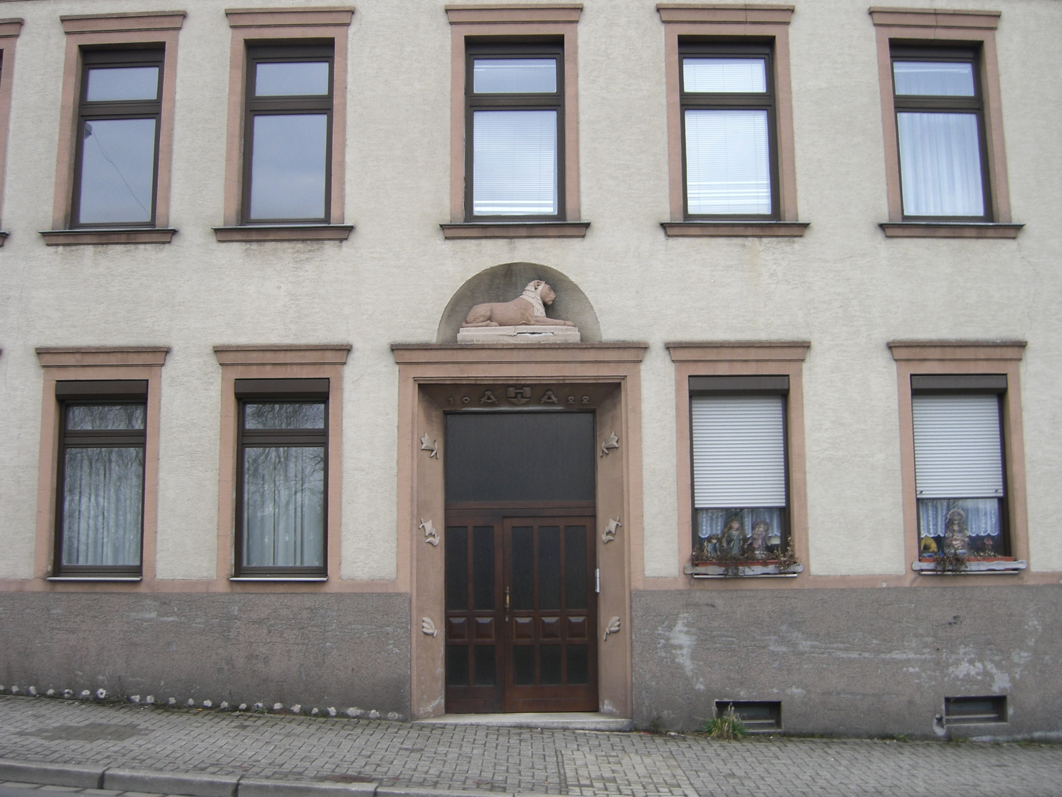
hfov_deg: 49.0
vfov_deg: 37.7
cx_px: 531
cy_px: 398
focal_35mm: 38
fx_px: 1166
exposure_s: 1/80
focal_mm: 7.9
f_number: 2.8
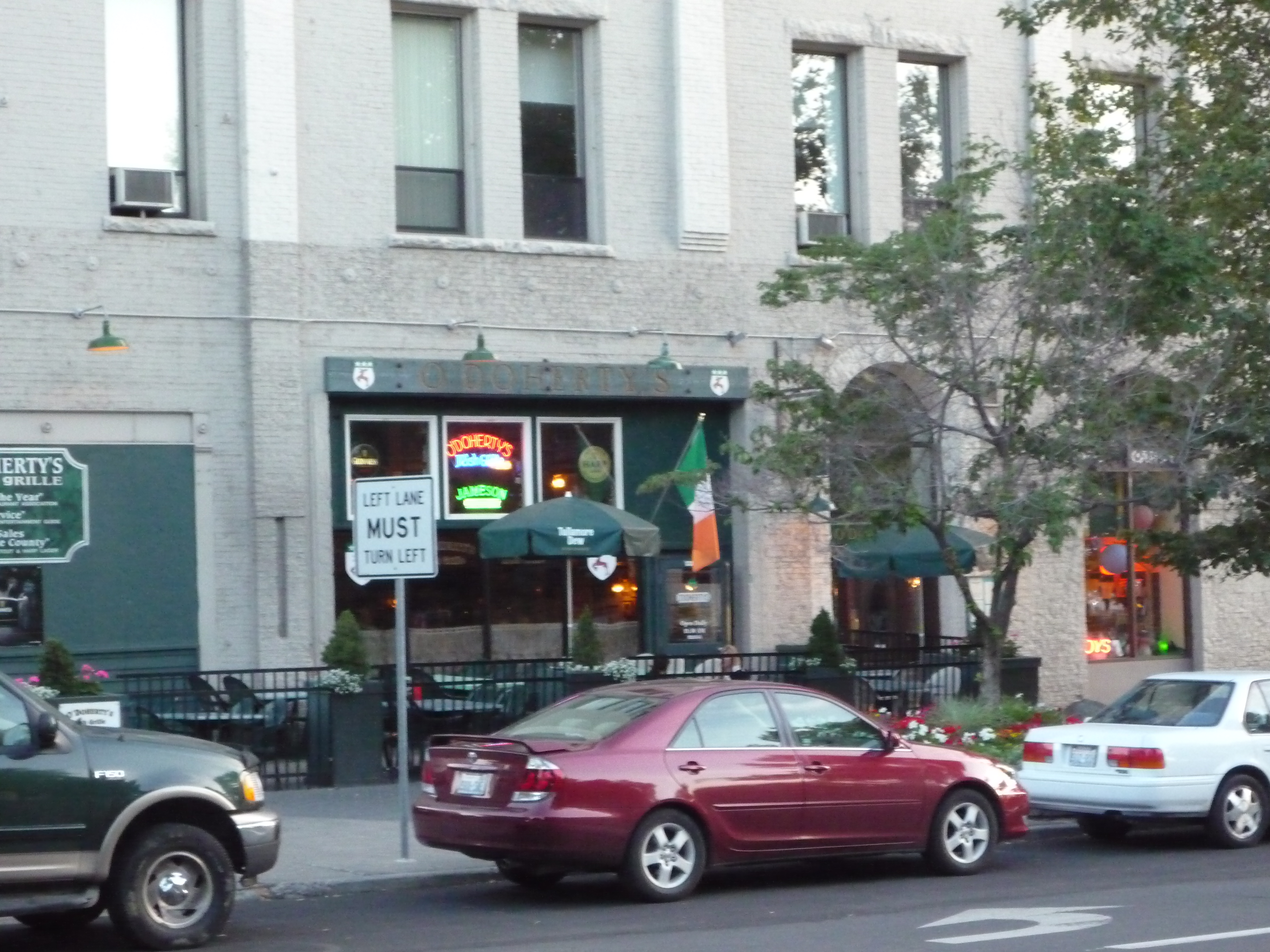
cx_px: 635
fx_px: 3229
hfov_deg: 22.3
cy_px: 476
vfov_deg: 16.8
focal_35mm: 88
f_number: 5.7
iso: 800
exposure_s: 1/60
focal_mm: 15.3
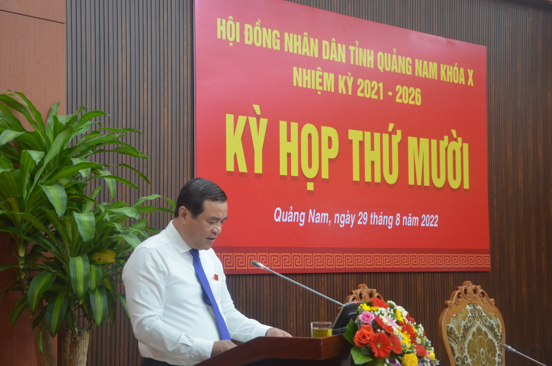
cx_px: 276
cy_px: 183
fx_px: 1033
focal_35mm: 68
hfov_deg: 29.9
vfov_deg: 20.1
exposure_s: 1/30
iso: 1100
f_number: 4.8
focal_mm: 45
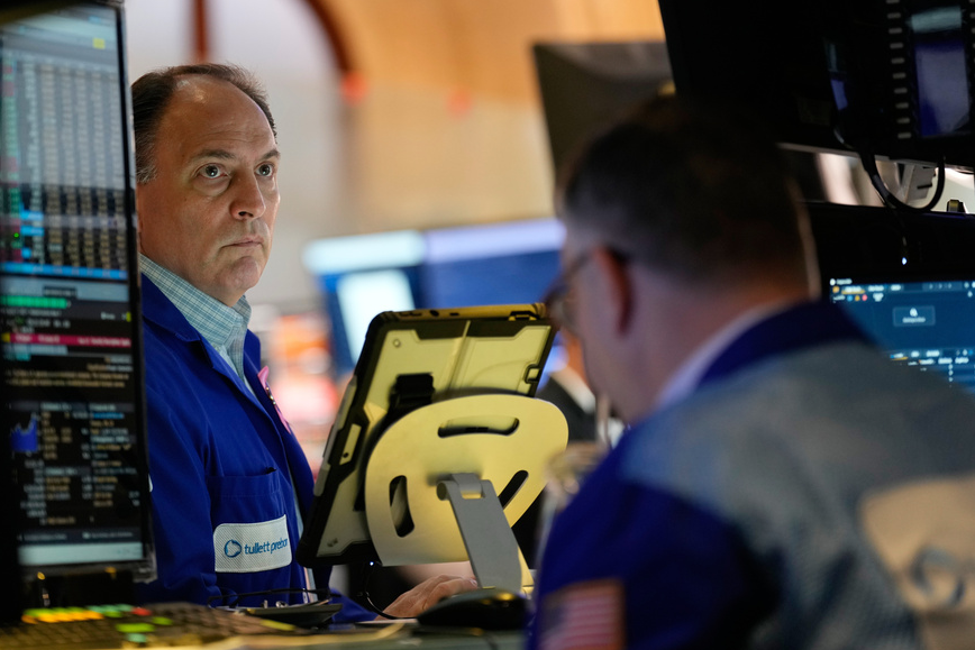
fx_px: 4280
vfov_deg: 8.7
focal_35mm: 158
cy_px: 283
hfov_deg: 13.0
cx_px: 407
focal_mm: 134
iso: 2000
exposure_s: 1/125
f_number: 2.8
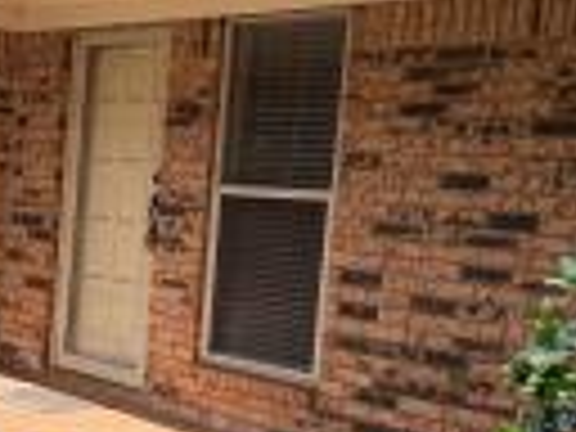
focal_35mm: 75
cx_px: 184
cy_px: 310
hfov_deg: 25.8
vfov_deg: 19.5
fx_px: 1248
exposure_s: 1/1385
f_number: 1.78
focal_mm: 6.76
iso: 100
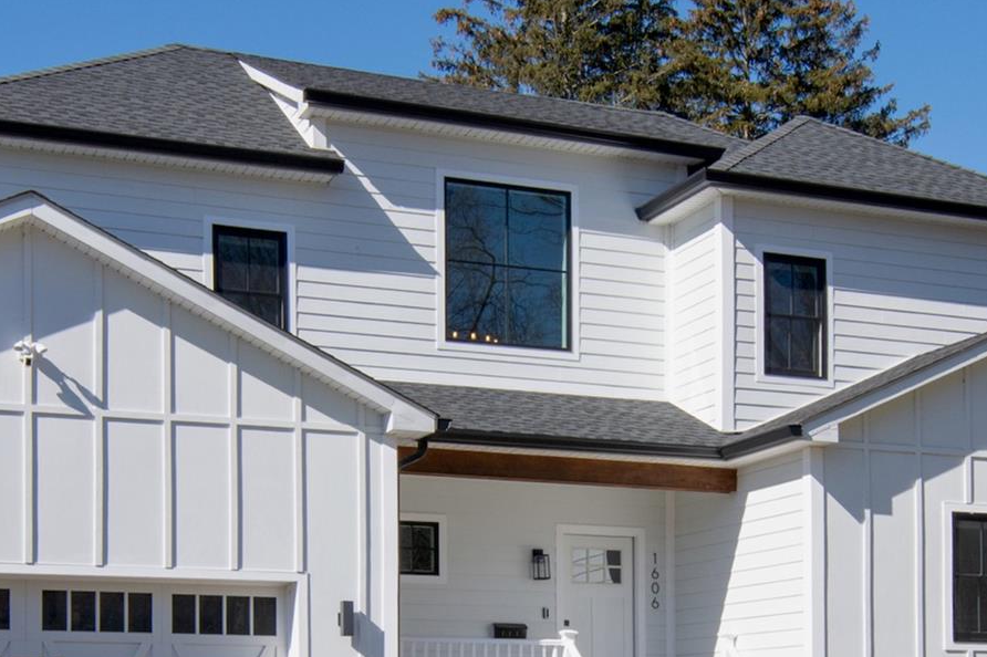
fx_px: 1699
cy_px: 609
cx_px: 508
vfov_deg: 21.3
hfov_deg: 32.4
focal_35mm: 62
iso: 400
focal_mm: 18
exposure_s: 1/200
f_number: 14
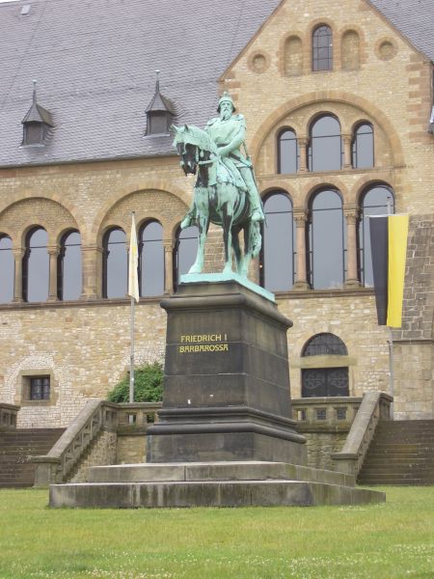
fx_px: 1471
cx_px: 217
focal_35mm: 88
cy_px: 290
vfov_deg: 22.3
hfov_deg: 16.8
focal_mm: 14.6
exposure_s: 1/80
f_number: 4.4
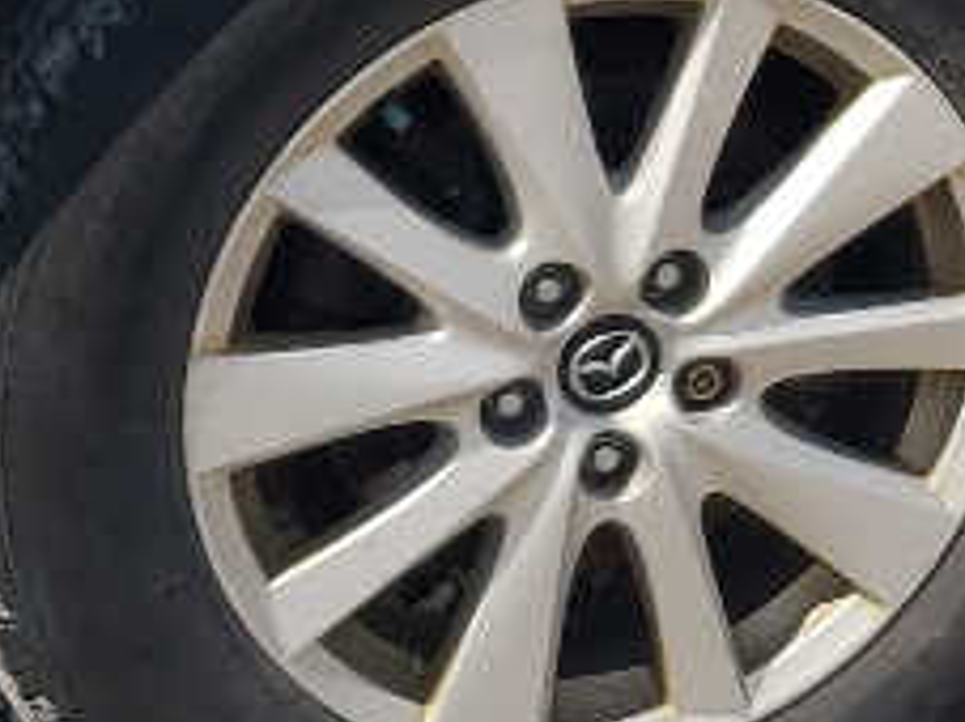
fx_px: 5099
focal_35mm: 183
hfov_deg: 10.4
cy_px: -212
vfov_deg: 8.0
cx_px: 1547
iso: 50
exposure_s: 1/2500
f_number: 1.5
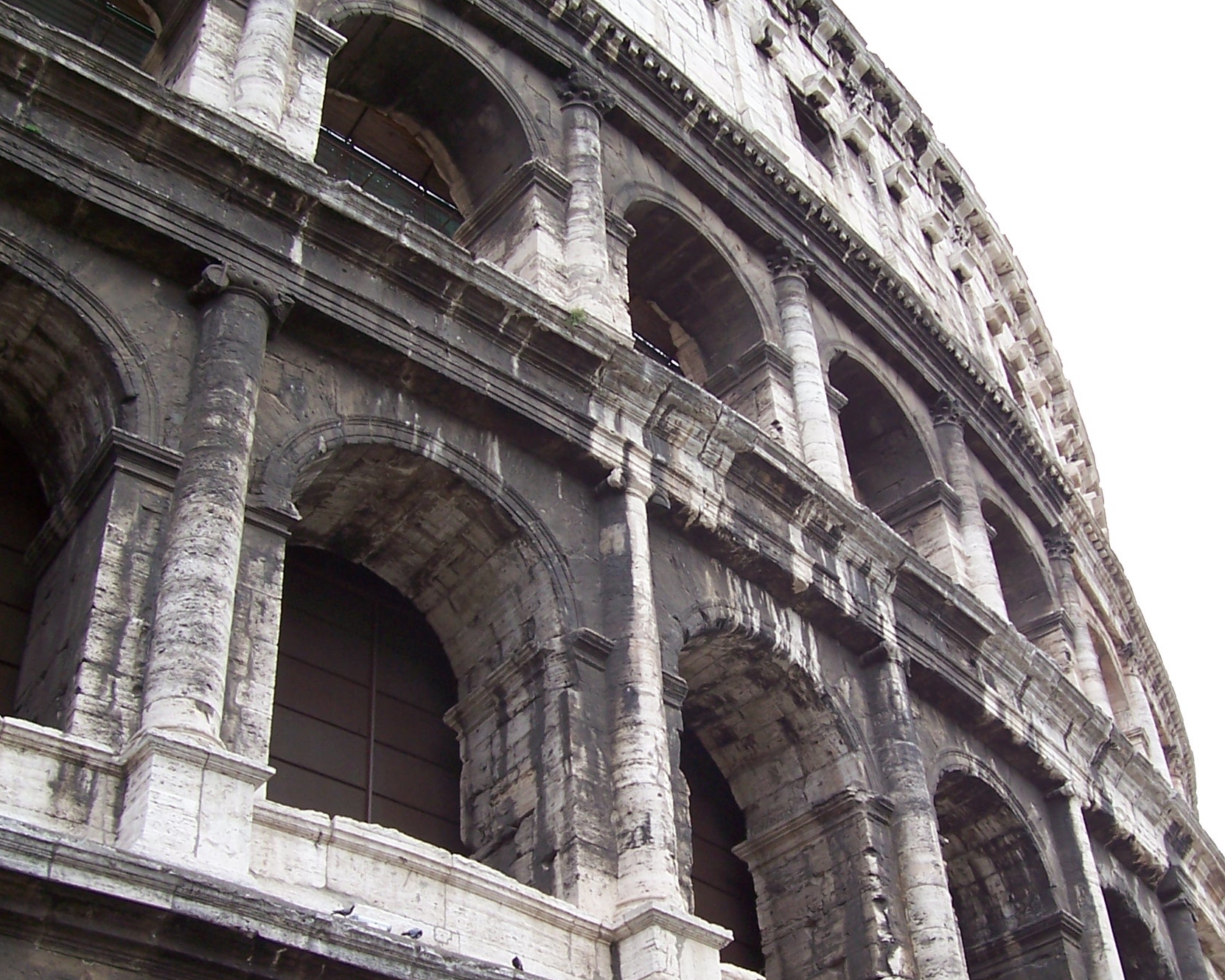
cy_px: 598
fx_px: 1668
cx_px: 692
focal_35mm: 46
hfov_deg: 40.3
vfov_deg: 32.6
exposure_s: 1/250
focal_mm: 5.6
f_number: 2.7
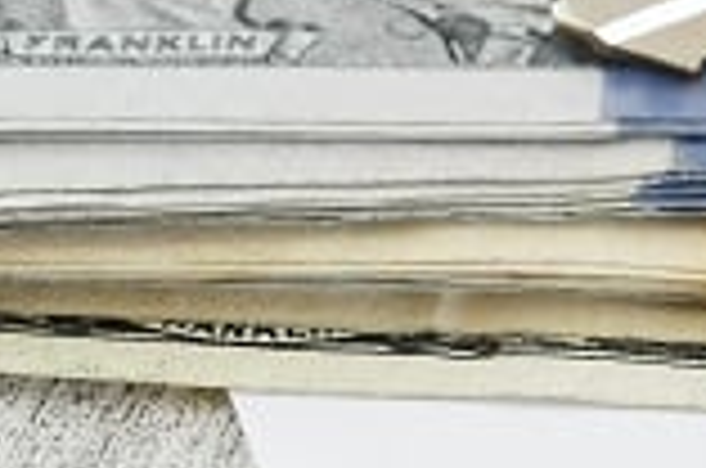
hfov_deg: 8.6
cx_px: 1331
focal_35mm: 230
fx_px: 4501
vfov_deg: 5.9
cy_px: -176
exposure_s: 1/60
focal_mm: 40
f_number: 8
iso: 320
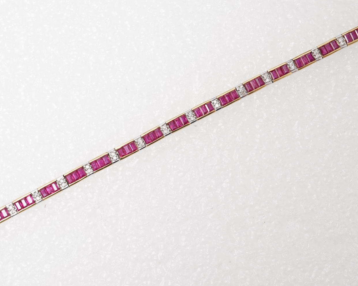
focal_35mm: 67
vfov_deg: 22.8
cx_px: 210
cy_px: 116
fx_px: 710
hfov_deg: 28.3
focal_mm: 30
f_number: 18
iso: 250
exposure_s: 1/125
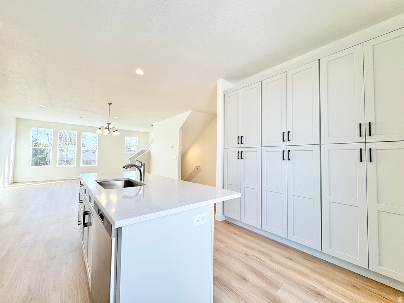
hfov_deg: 102.1
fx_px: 163
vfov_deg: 85.7
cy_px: 152
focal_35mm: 14
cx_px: 202
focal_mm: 2.22
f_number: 2.2
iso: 50
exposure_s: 1/120
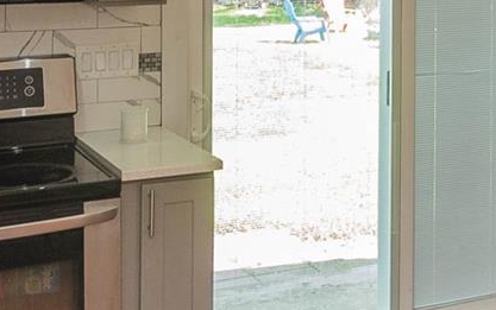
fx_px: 1014
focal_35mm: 75
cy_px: 60
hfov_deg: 26.0
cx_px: 500
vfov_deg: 17.3
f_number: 5
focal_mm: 10
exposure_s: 1/60
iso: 400
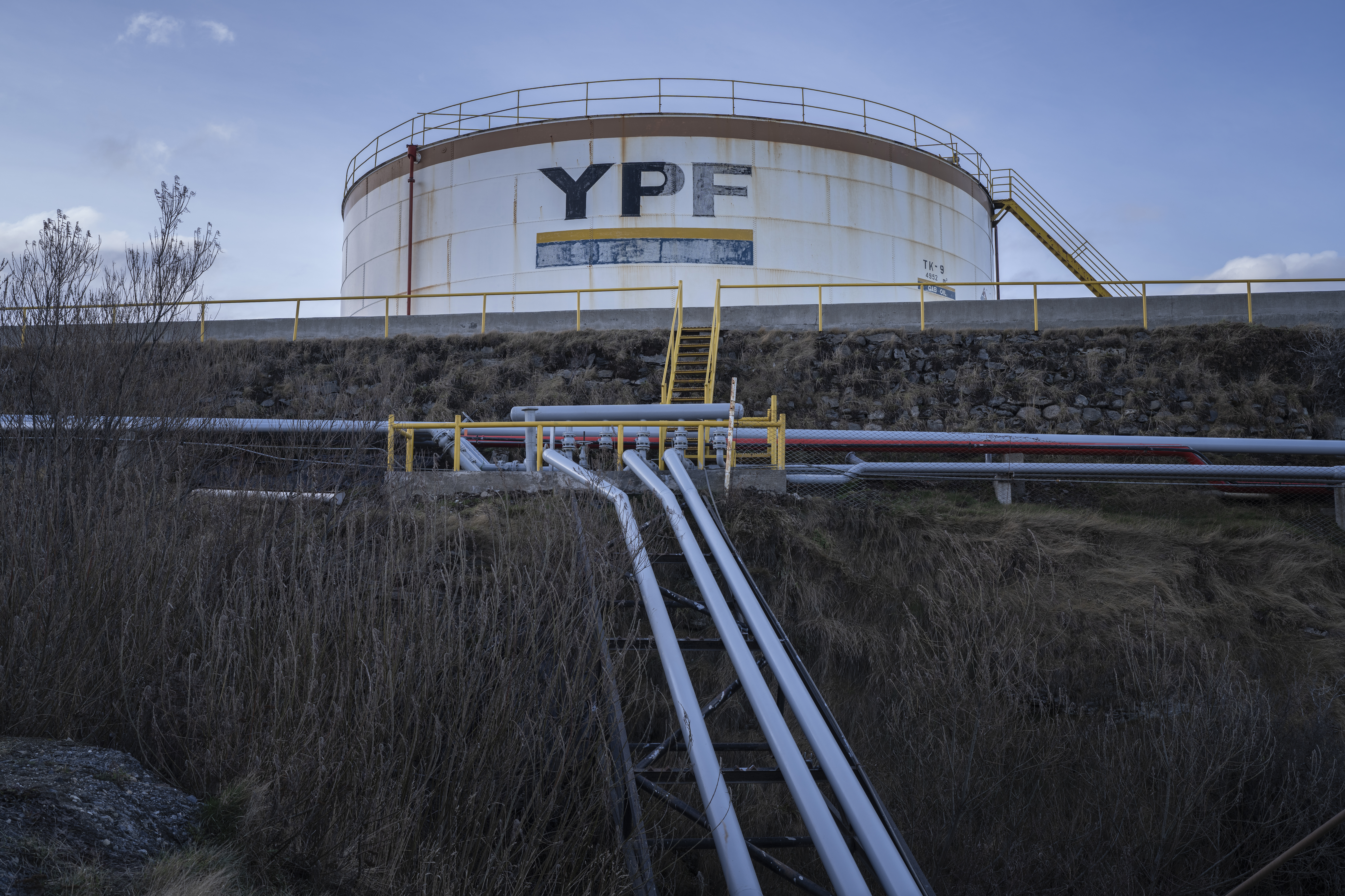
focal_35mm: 35
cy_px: 448
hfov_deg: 54.4
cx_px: 672
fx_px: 1308
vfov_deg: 37.9
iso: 100
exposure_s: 1/100
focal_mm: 35
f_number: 6.3
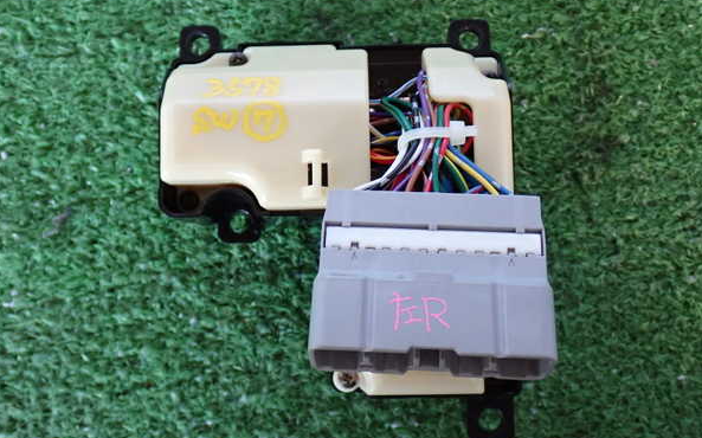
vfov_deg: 29.2
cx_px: 350
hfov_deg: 45.3
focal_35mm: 44
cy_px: 211
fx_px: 841
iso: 640
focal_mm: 7.31
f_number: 2.8
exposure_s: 1/40
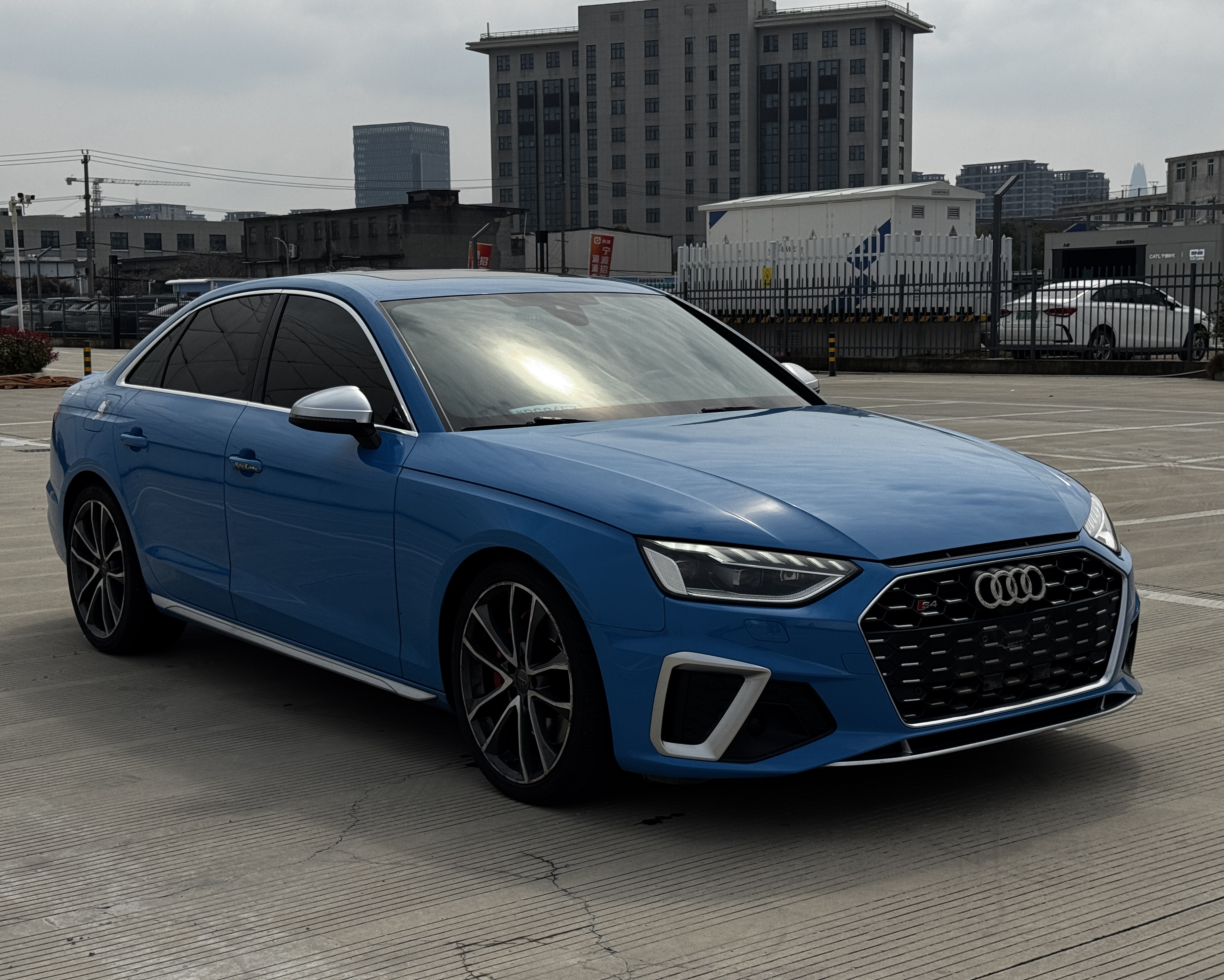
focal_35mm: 51
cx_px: 650
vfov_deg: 29.7
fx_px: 1847
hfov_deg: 36.6
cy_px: 493
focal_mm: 6.76
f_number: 1.78
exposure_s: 1/9009
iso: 64
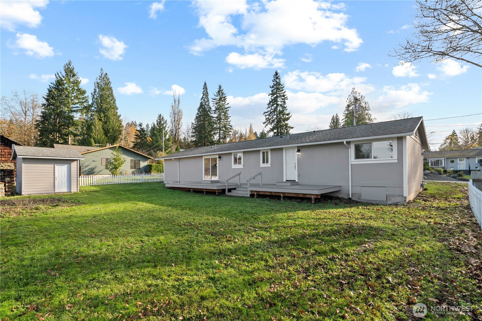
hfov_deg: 93.3
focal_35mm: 17
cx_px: 241
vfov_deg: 70.3
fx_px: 227
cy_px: 160
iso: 200
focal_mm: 17
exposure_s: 1/100
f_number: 8
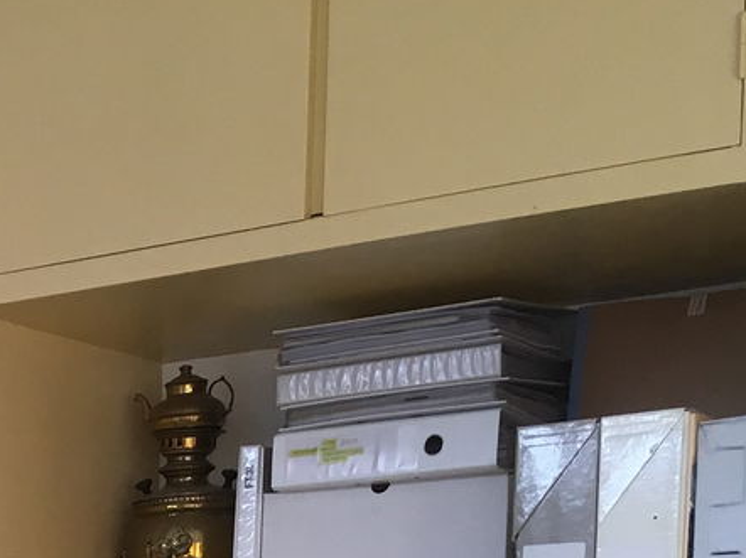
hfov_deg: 17.0
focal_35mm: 105
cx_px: -358
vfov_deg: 12.9
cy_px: 978
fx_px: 2262
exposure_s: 1/33
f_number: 2.2
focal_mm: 4.15
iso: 25
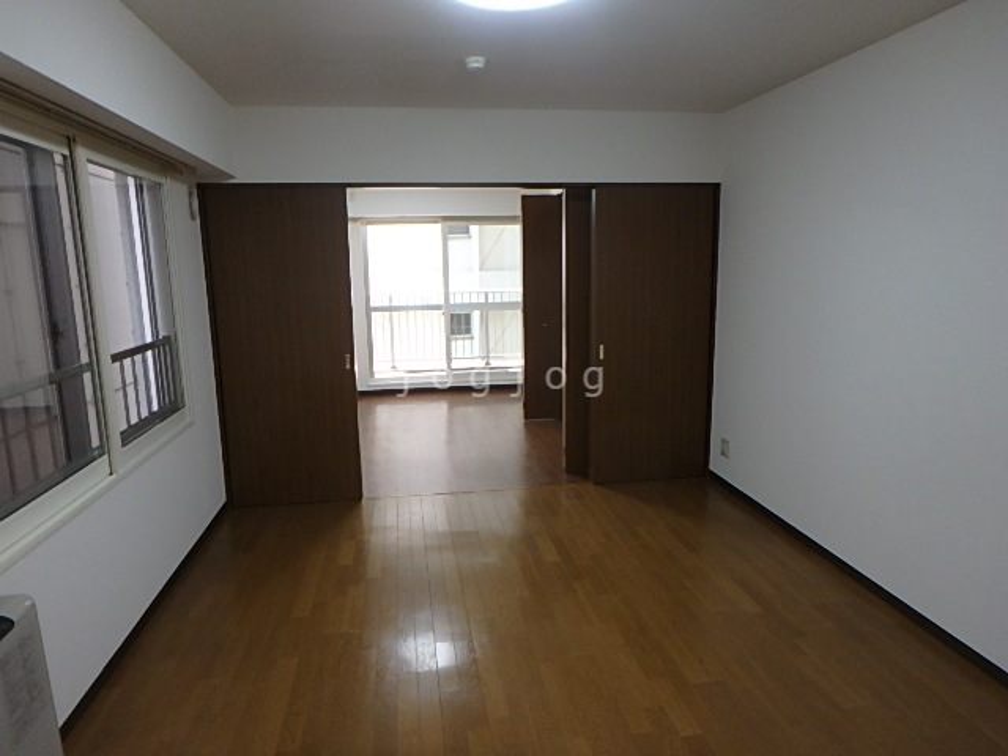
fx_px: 612
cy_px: 378
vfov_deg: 63.4
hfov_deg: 79.0
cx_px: 504
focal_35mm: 21
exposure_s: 1/60
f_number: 3.5
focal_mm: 3.7
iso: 400
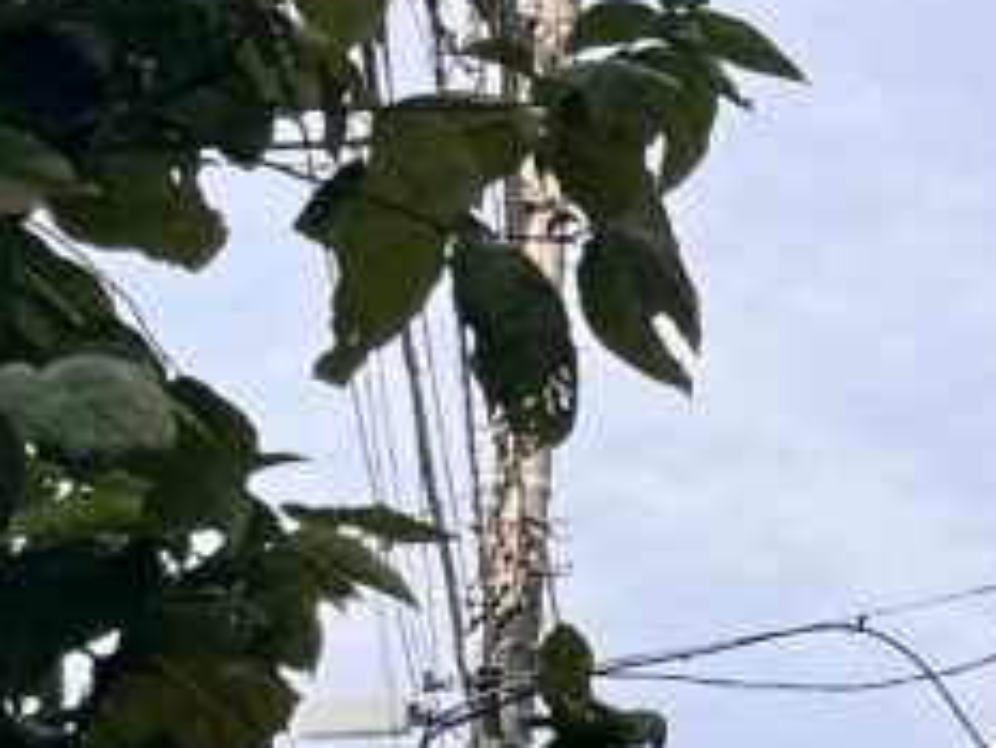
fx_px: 4117
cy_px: 107
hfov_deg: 12.2
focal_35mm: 143
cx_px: 2009
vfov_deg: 10.3
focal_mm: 5.1
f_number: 1.6
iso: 50
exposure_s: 1/1441
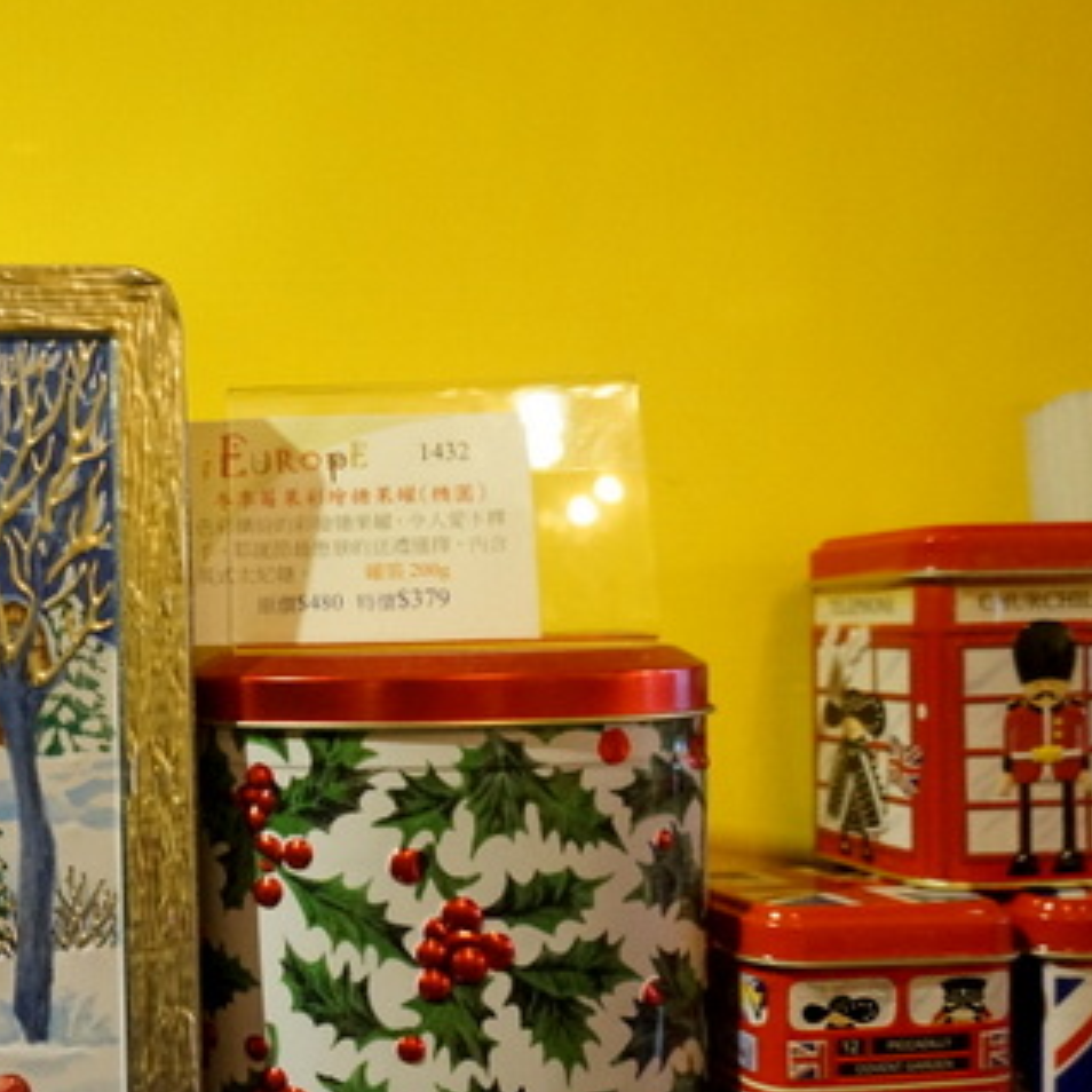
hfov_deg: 39.0
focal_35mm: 41
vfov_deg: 40.7
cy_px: 658
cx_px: 182
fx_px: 1463
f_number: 4
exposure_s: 1/60
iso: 3200
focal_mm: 16
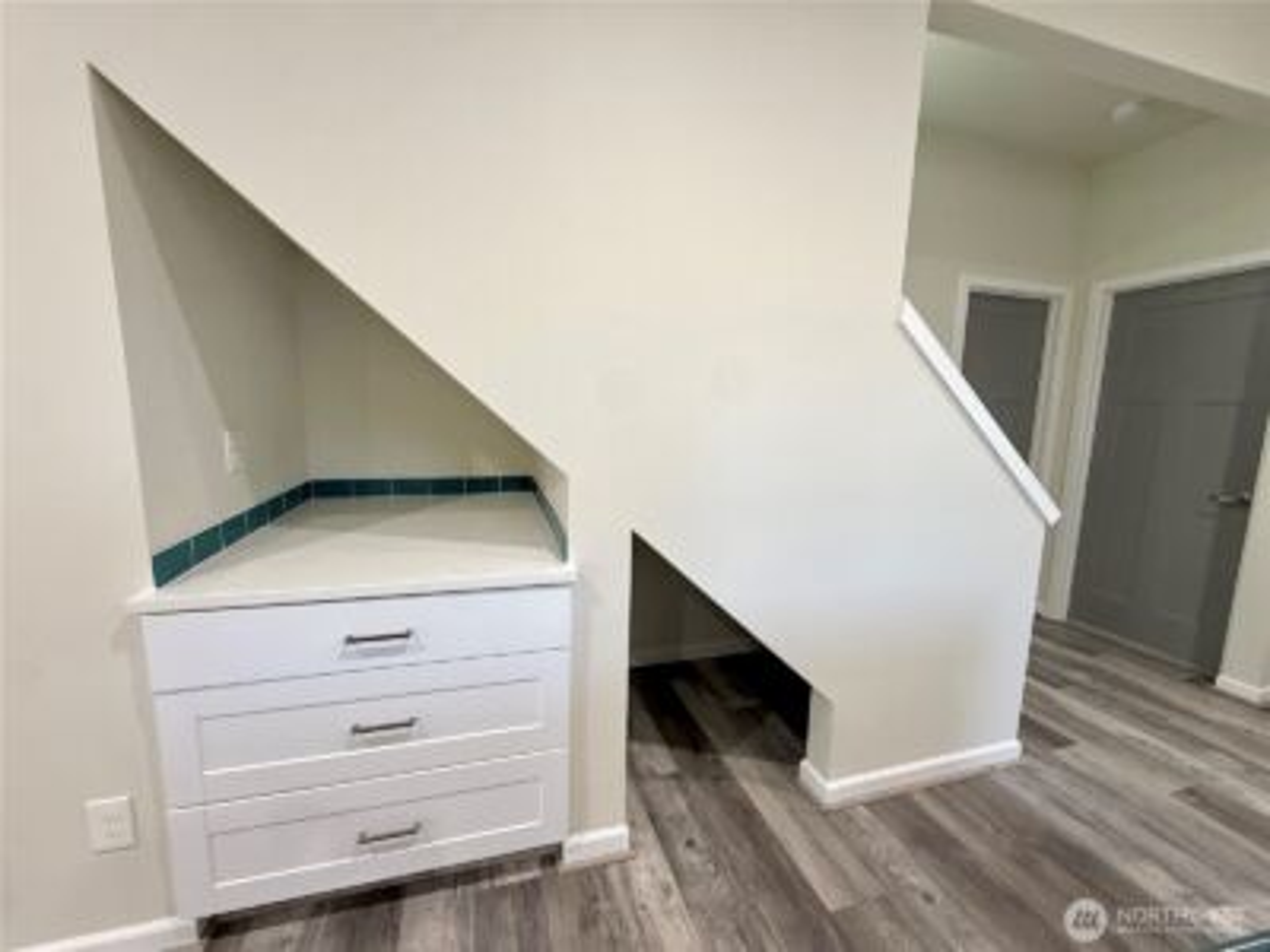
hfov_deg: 102.1
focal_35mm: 14
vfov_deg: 85.7
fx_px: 514
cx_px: 635
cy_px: 476
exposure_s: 1/60
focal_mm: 2.22
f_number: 2.2
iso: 200
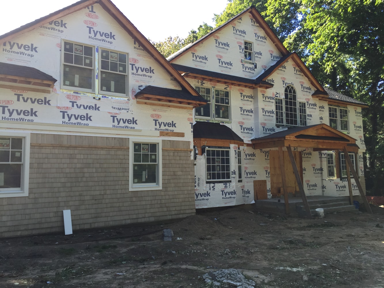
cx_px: 192
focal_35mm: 29
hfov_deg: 61.7
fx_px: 322
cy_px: 144
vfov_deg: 48.2
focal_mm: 4.15
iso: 32
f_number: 2.2
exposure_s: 1/247
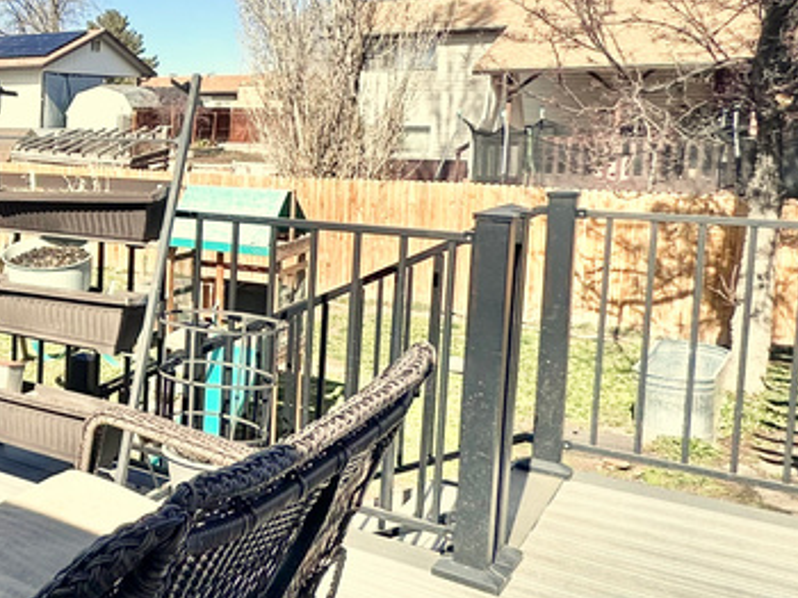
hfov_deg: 32.7
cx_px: -264
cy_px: 189
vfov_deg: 34.7
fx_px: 945
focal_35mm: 41
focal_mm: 2.22
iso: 50
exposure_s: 1/1949
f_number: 2.2
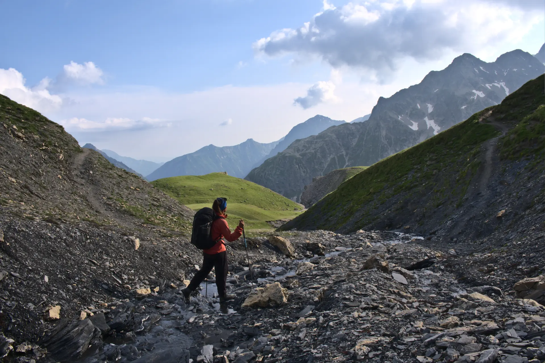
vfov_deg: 47.9
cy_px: 182
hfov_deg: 67.4
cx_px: 272
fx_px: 409
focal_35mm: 27
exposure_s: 1/30
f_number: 18
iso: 160
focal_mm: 18
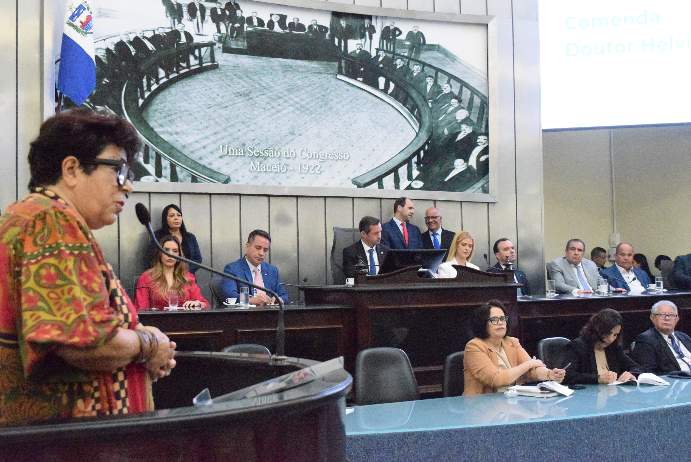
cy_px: 231
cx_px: 346
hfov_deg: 41.1
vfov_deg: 28.1
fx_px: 922
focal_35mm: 48
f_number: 8
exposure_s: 1/400
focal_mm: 32
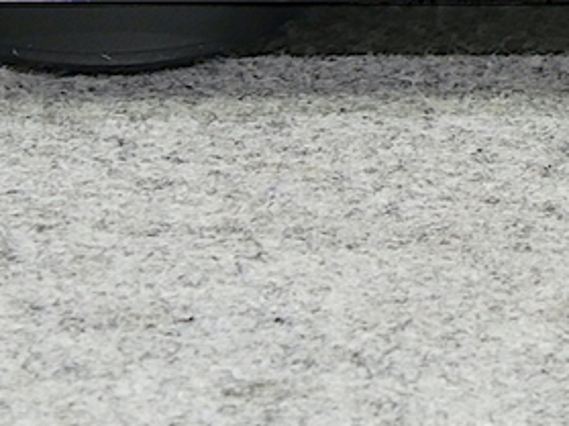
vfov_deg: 2.0
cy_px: -206
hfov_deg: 2.7
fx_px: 12109
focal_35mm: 737
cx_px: 459
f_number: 5.6
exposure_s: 1/4
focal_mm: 38.4
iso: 200
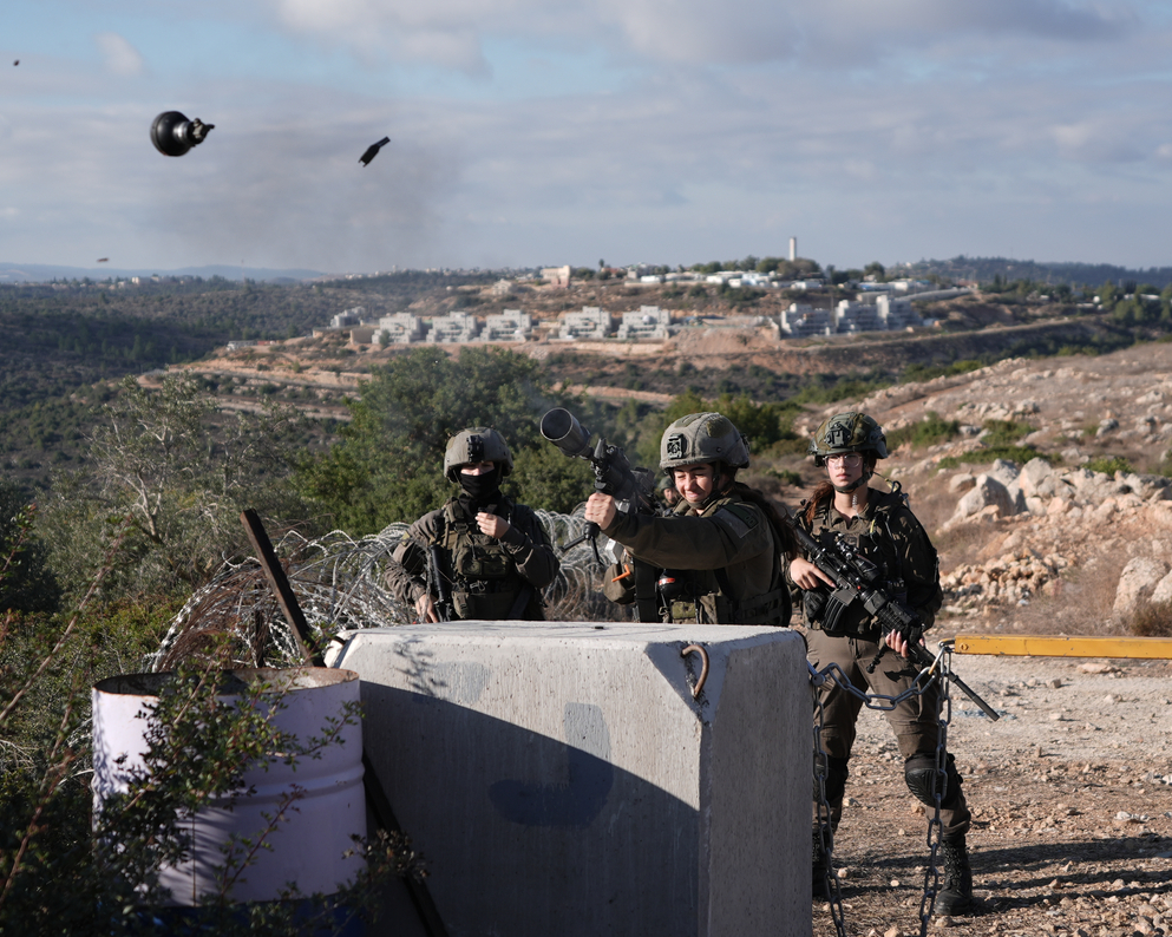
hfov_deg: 32.0
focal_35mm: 59
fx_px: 2046
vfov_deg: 25.8
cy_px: 466
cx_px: 623
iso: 200
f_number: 2.8
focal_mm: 35
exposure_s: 1/4000
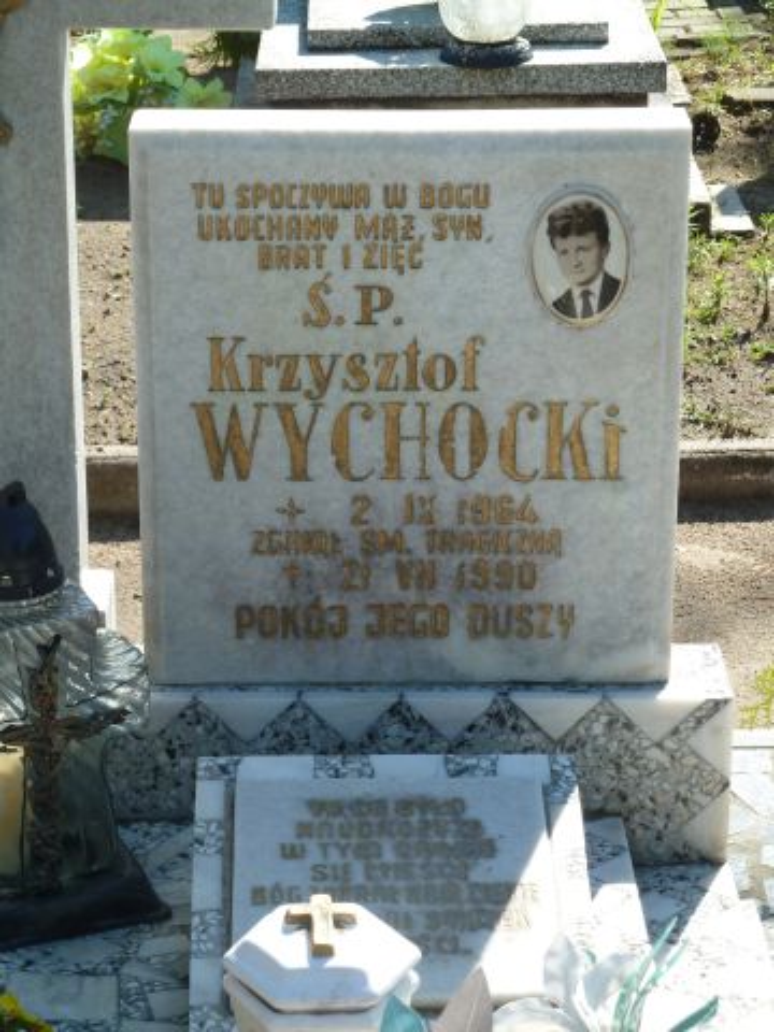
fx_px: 3101
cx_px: 387
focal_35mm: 104
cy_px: 516
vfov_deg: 18.9
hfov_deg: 14.2
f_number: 4.3
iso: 80
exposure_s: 1/200
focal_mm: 17
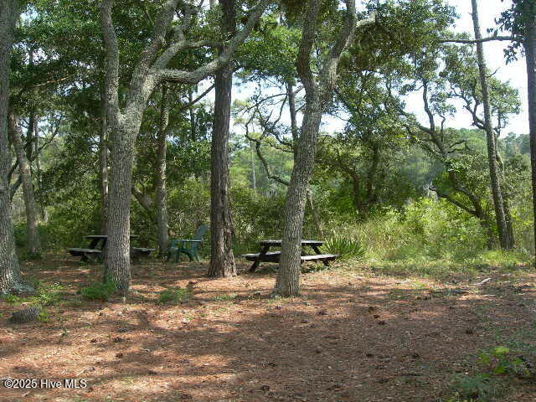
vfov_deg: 37.7
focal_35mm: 38
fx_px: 588
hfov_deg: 49.0
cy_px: 201
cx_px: 268
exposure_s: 1/142
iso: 50
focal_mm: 7.8
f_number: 4.8
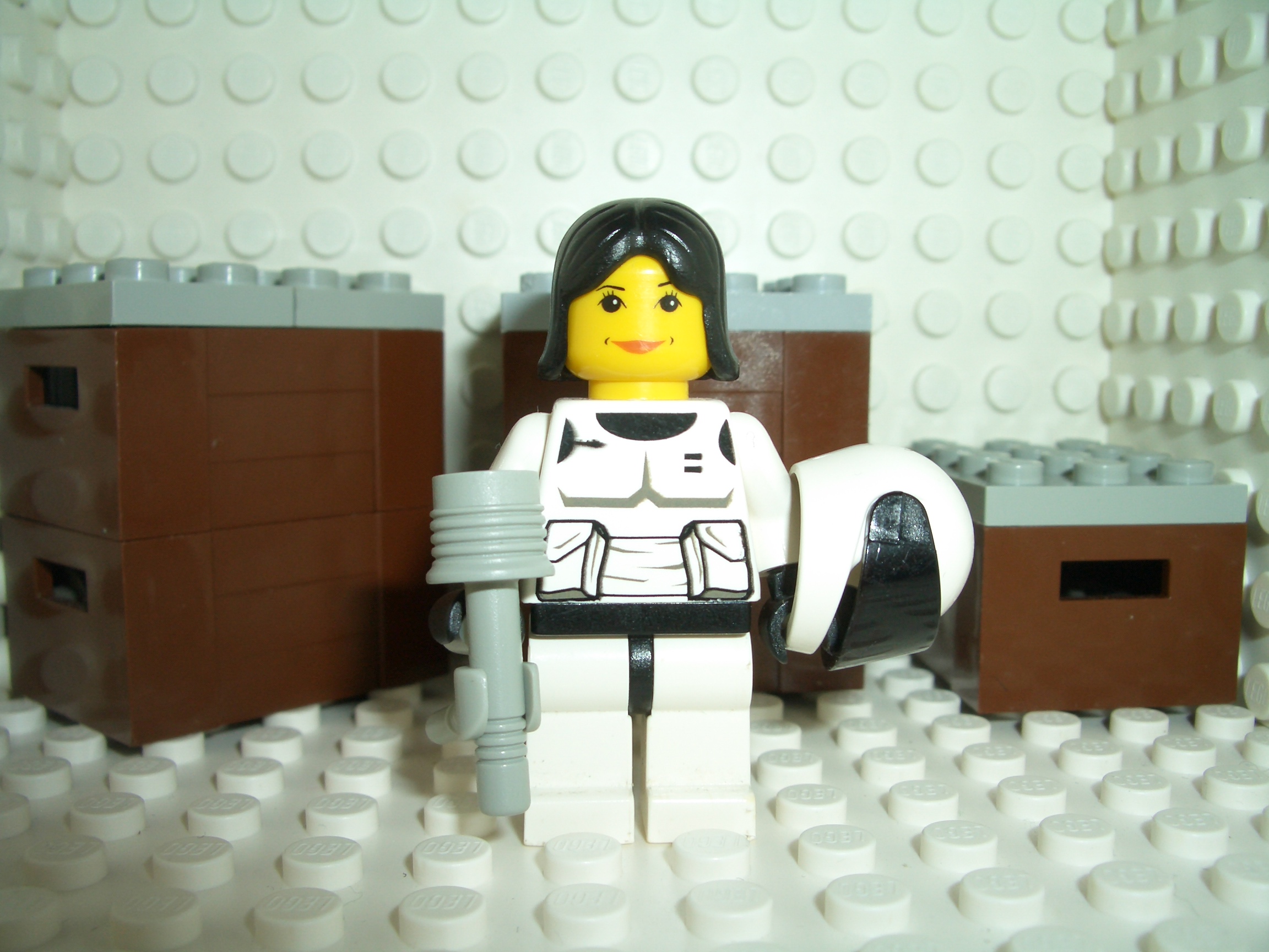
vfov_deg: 40.7
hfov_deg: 52.6
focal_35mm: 35
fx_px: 1283
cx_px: 634
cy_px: 476
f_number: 4.3
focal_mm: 5.8
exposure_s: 1/60
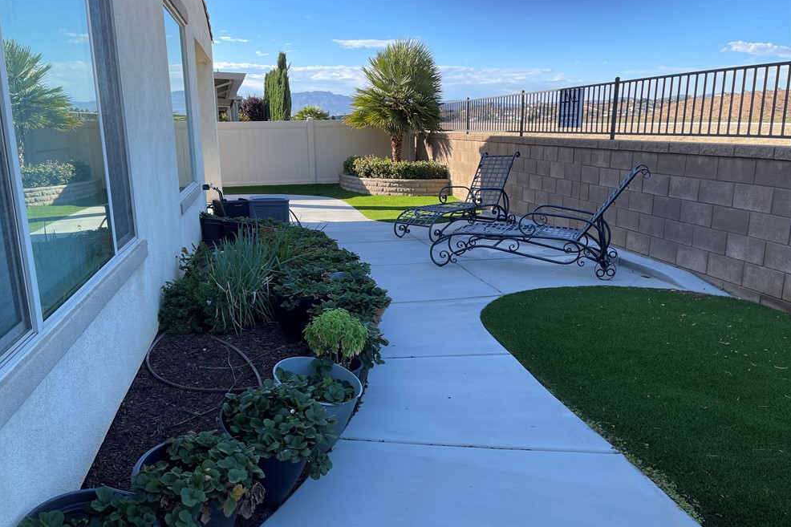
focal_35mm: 27
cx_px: 384
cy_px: 270
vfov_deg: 47.9
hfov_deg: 67.4
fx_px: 593
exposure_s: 1/750
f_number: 1.6
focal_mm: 5.1
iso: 32
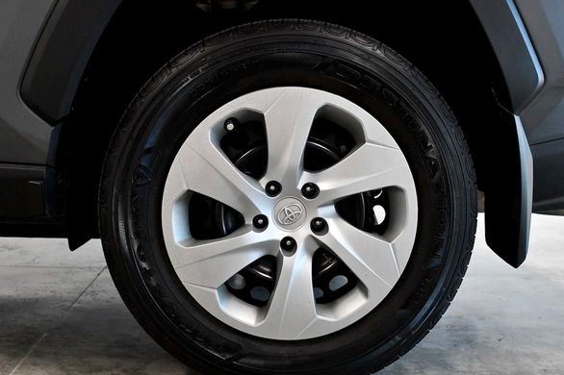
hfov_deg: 41.9
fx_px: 736
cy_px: 200
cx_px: 285
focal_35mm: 47
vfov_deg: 28.6
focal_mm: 29
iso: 2500
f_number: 3.5
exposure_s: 1/1600
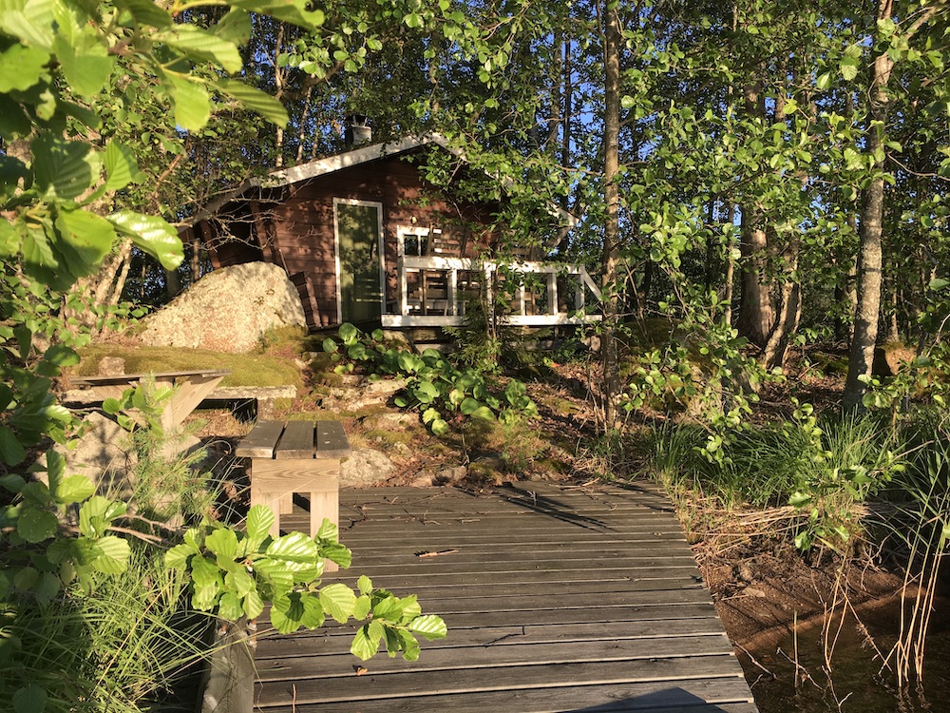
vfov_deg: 48.2
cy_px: 356
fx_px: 796
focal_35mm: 29
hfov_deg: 61.7
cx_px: 475
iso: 25
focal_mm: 4.15
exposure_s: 1/366
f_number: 2.2
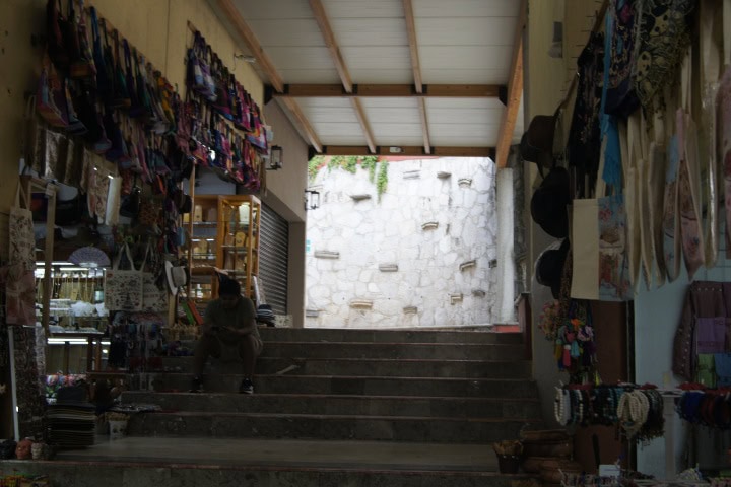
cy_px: 244
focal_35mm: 42
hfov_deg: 46.4
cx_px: 366
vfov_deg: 31.9
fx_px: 853
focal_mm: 28
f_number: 5.6
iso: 200
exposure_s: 1/40
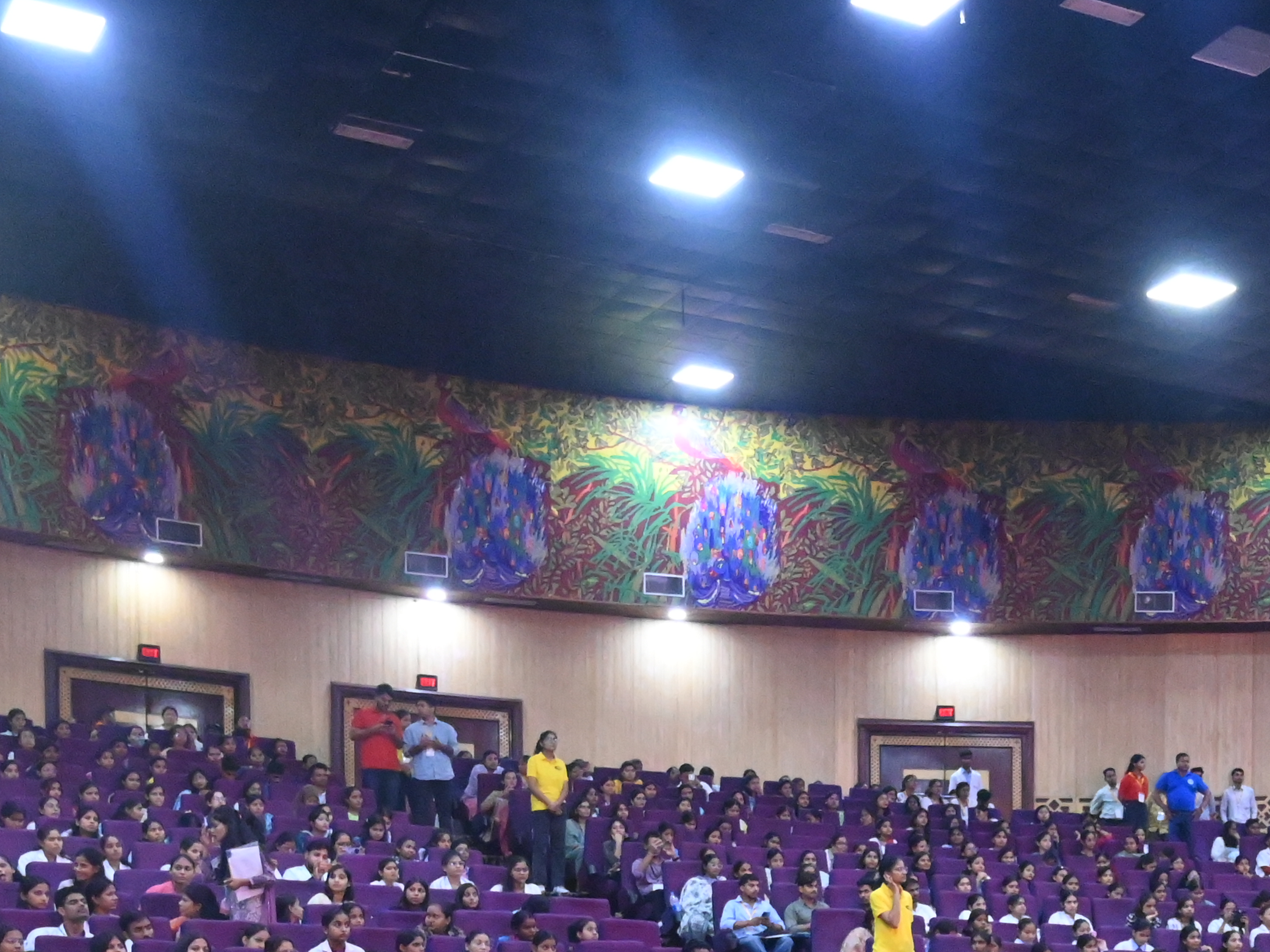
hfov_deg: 27.9
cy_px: 1225
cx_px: 1138
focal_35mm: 67
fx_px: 2458
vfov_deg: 20.2
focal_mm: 24
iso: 12800
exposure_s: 1/100
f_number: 4.5
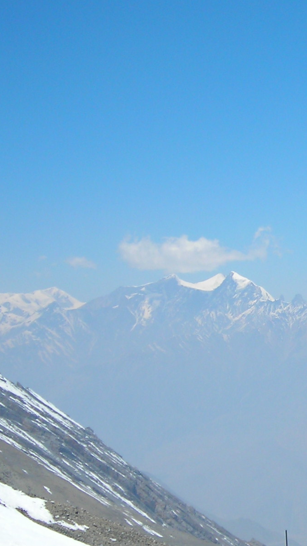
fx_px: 1302
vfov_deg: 23.6
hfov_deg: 13.1
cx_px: 371
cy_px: 309
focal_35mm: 90
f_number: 6.4
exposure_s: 1/213
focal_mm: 6.3
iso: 50
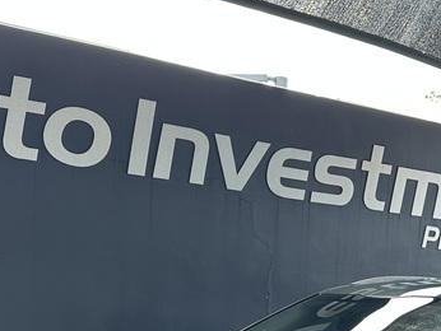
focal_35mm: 71
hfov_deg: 27.2
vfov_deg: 19.0
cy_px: 444
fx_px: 905
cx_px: 301
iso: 80
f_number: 1.78
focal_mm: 6.86
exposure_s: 1/180
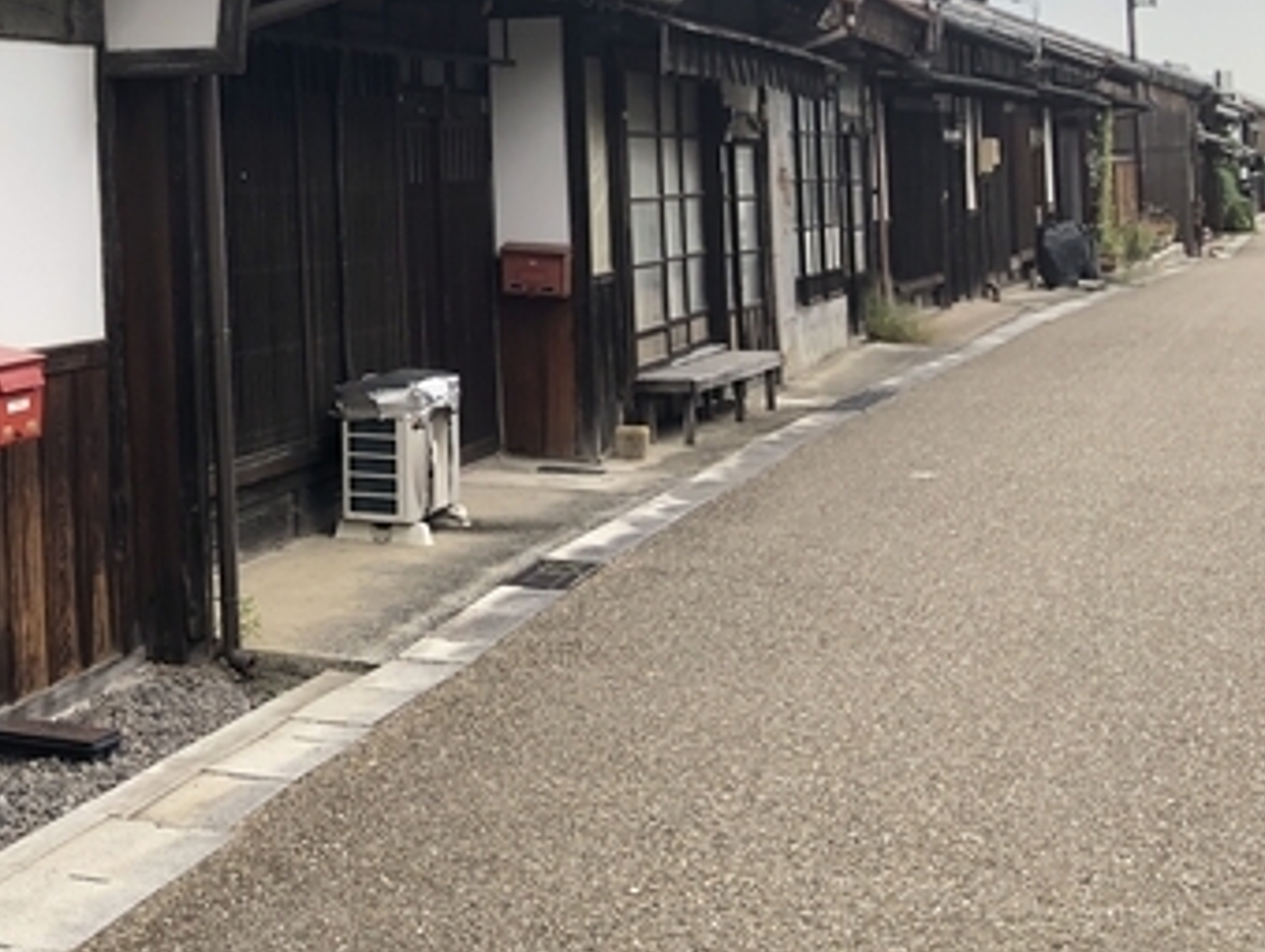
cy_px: 19
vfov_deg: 21.6
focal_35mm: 66
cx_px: -149
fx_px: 2414
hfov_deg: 26.8
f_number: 1.8
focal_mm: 4
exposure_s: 1/787
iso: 20
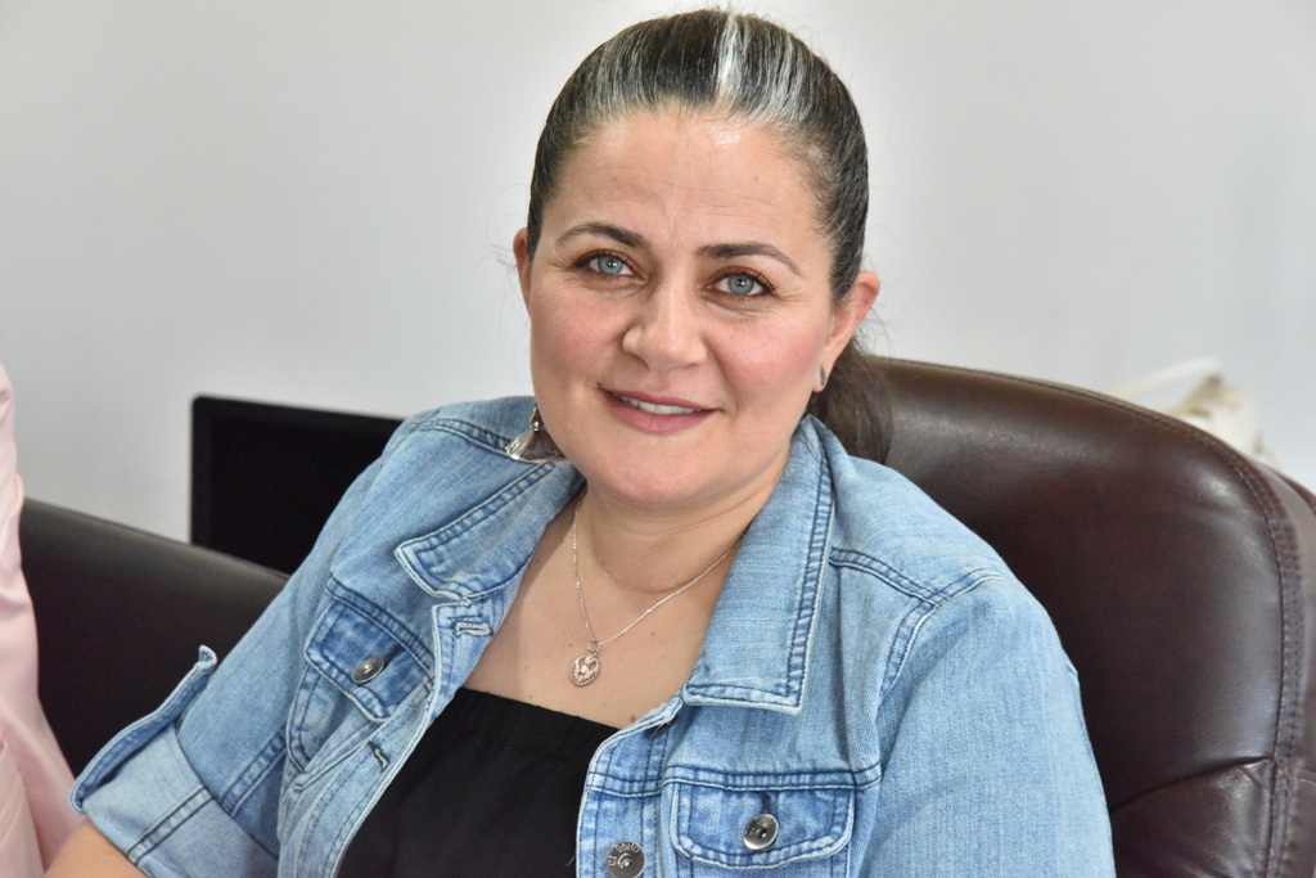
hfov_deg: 18.3
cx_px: 658
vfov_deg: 12.2
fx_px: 4095
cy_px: 439
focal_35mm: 112
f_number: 10
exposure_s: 1/250
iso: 8000
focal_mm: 112
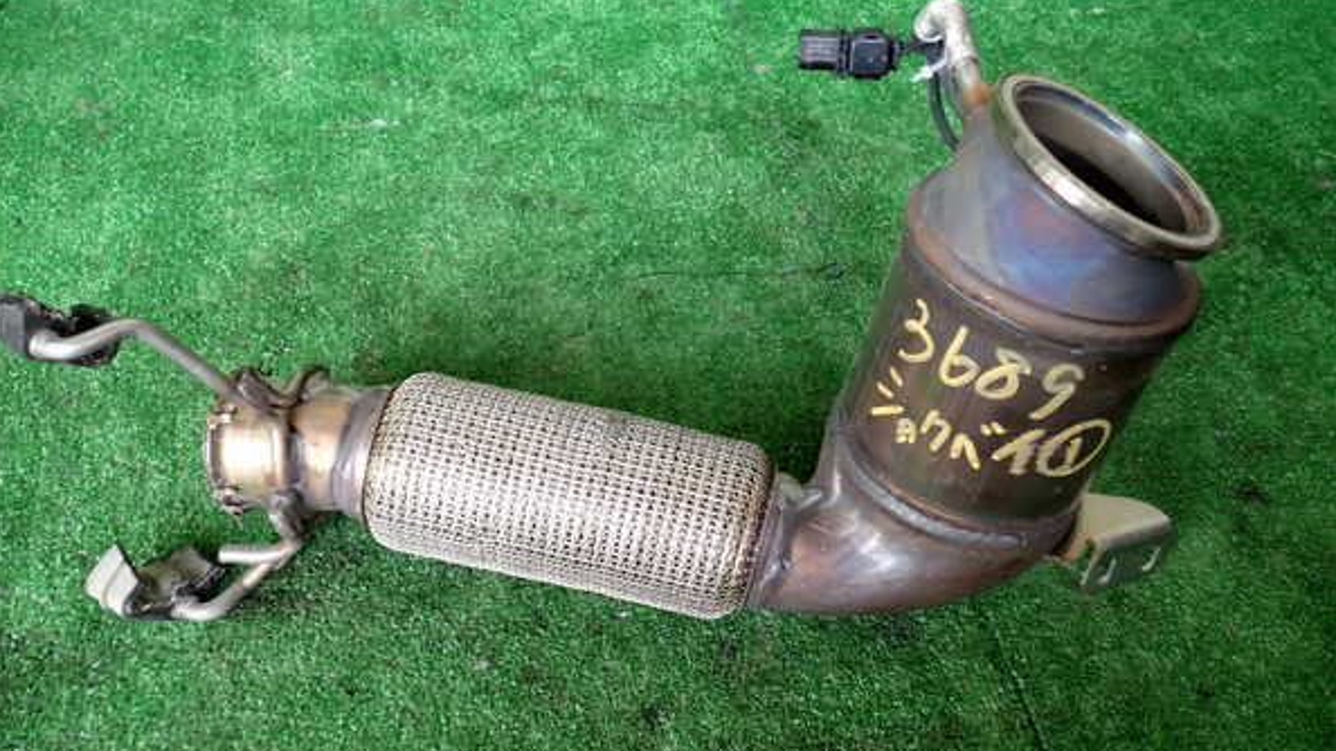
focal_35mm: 33
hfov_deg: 59.5
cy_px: 373
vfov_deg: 35.6
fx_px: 1169
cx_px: 666
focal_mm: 5.4
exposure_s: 1/50
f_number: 2.3
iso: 200
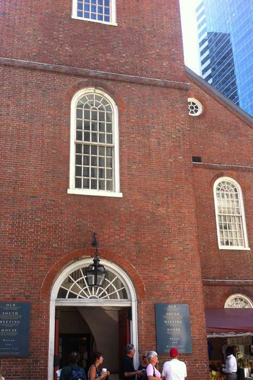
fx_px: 443
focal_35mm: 42
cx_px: 119
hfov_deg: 31.9
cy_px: 217
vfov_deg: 46.3
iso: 80
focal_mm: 3.85
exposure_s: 1/144
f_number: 2.8
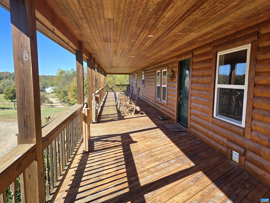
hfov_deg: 73.9
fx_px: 179
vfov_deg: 58.9
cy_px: 102
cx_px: 135
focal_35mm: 23
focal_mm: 5.4
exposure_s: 1/671
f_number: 1.8
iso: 25
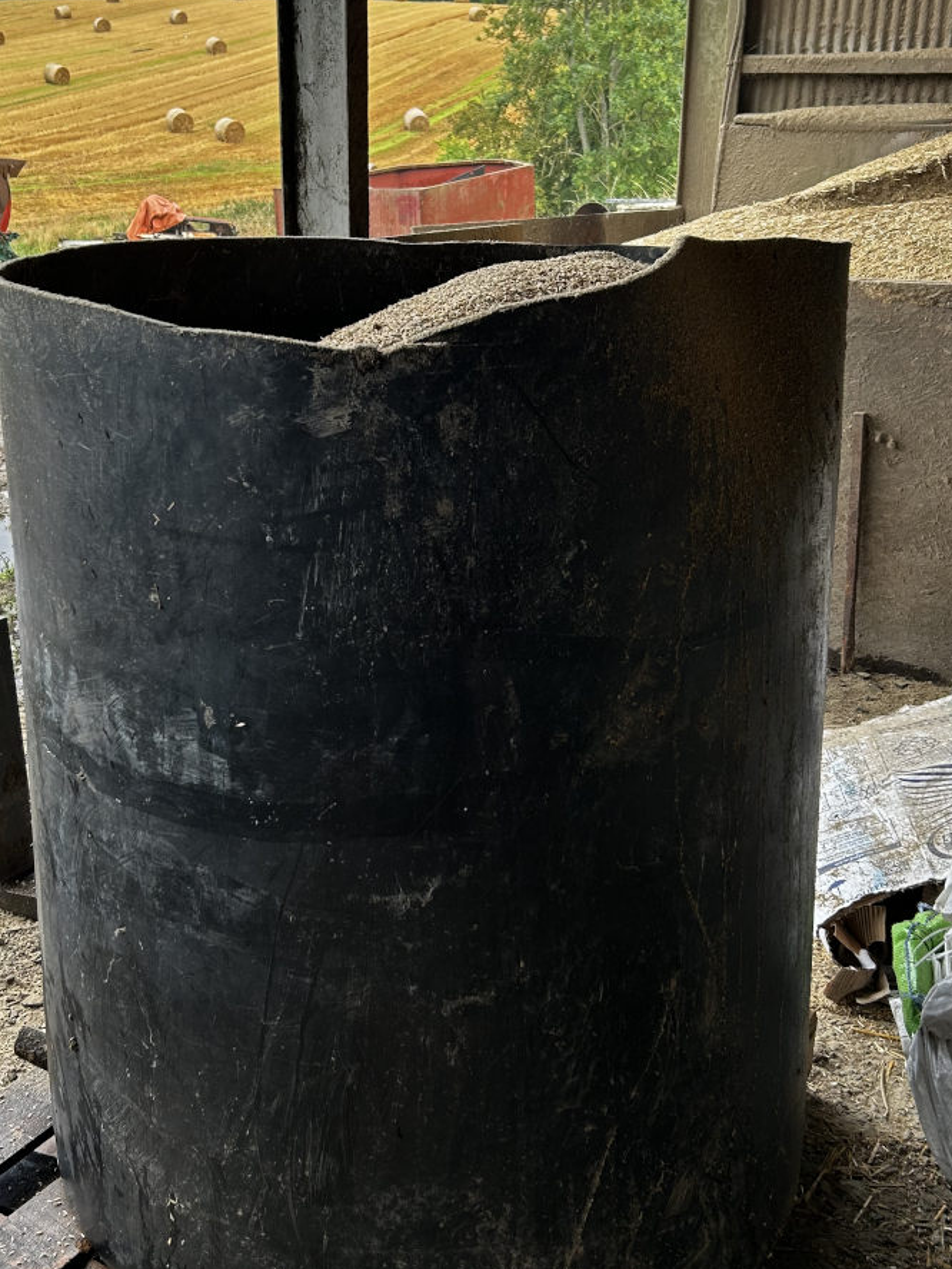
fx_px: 1466
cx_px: 377
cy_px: 604
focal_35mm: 40
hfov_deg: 35.8
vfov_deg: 46.8
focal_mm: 5.7
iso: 40
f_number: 1.5
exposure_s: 1/197
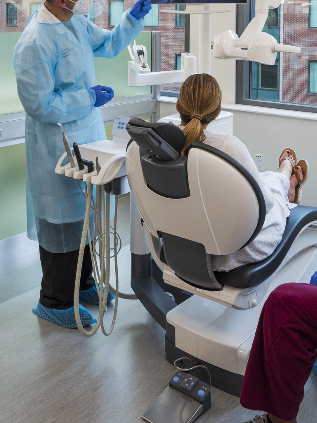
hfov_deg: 32.7
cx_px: 114
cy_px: 141
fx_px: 537
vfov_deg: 42.4
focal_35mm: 44
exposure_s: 1/25
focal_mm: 19
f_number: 9
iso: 320
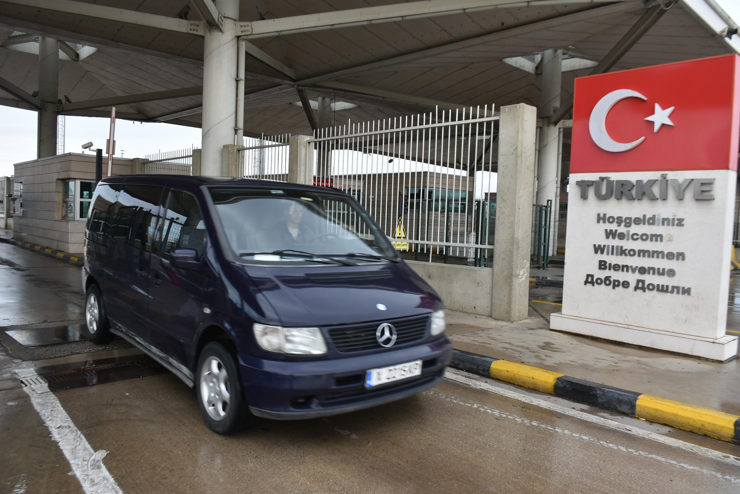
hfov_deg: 67.3
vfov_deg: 48.0
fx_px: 555
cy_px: 247
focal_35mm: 27
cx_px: 370
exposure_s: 1/125
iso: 100
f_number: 5.6
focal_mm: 18
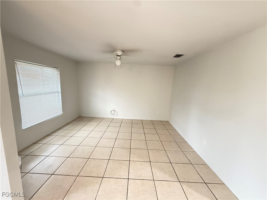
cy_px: 100
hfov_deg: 102.1
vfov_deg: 85.7
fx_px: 108
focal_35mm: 14
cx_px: 134
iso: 640
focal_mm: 2.22
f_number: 2.2
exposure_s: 1/60
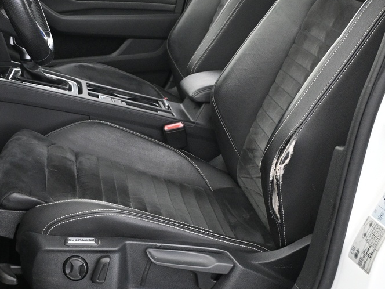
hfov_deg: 27.5
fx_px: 763
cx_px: 57
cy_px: 54
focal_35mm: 69
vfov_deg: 21.2
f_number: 3.8
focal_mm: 19.5
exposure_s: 1/20
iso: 1600
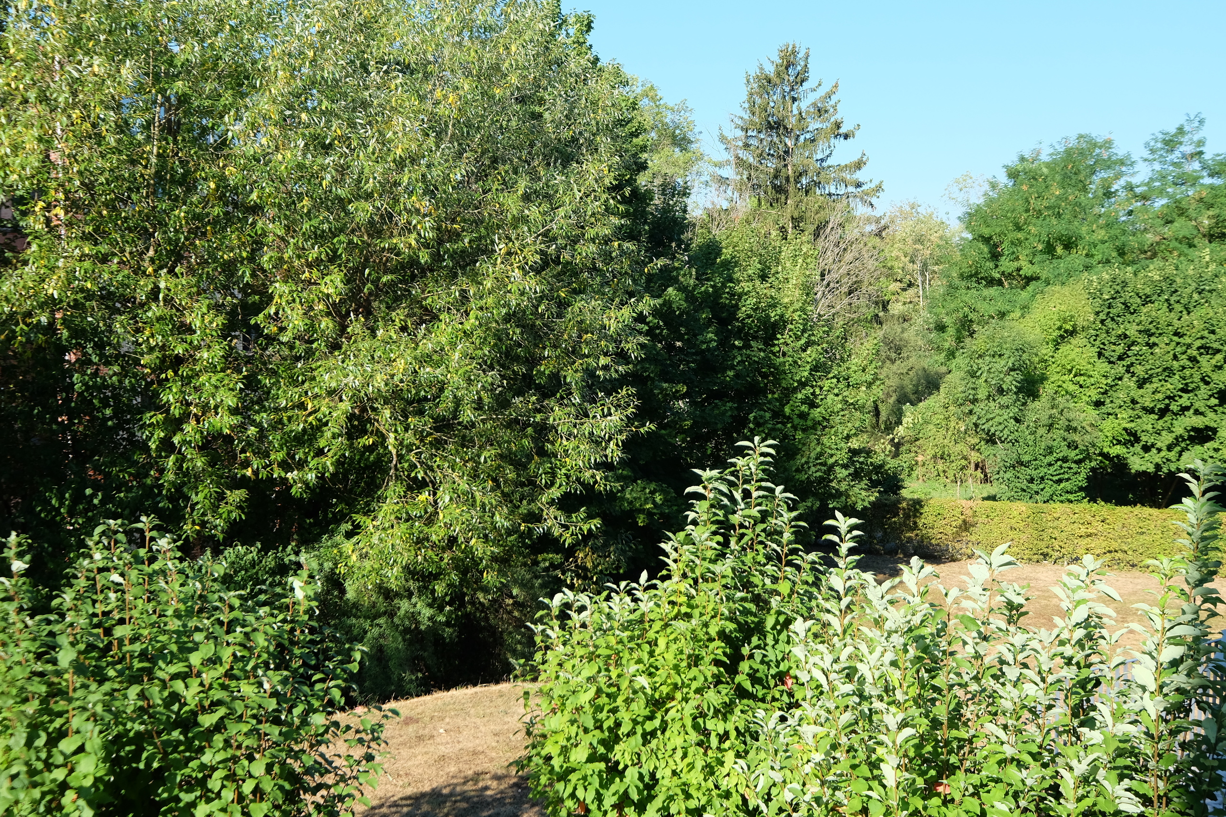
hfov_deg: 53.1
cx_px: 613
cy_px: 408
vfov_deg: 36.9
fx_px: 1226
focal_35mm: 36
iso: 400
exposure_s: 1/400
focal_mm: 24
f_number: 6.4
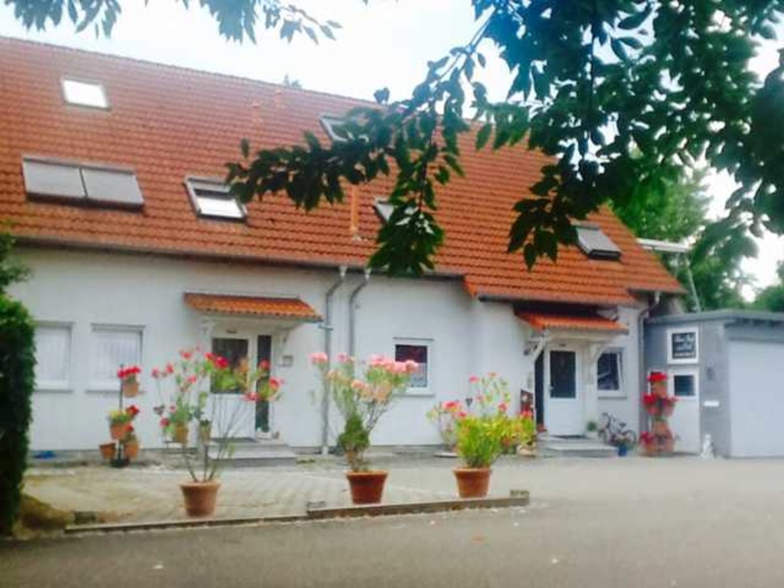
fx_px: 997
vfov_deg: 32.9
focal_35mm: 44
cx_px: 392
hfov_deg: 42.9
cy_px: 294
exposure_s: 1/514
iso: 40
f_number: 2.4
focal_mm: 2.03
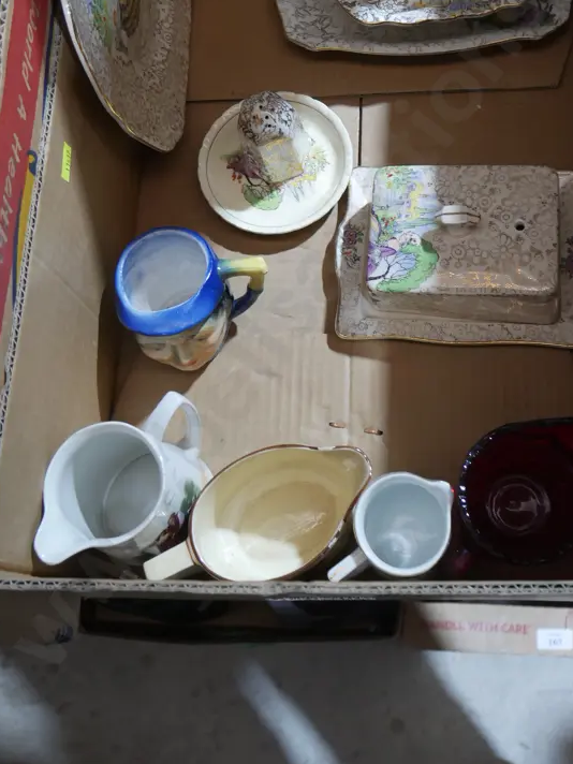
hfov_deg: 31.4
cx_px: 359
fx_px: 1015
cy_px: 223
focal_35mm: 46
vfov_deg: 40.4
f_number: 3.6
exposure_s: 1/60
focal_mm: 16
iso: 800
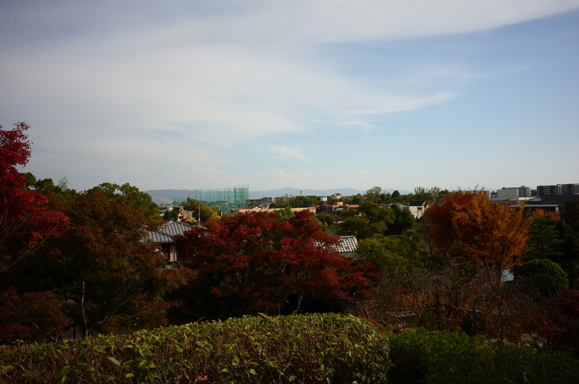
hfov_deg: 65.6
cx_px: 290
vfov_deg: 46.2
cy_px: 192
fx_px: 449
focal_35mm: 28
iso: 200
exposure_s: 1/1000
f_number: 6.3
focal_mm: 18.5
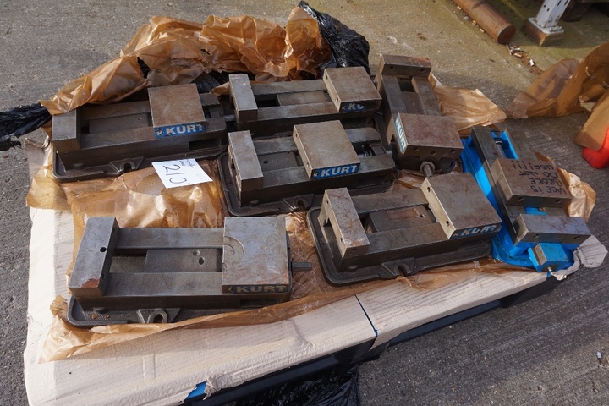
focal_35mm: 24
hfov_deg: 73.7
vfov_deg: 53.1
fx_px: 406
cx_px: 304
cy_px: 203
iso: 100
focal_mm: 16
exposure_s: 1/200
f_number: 5
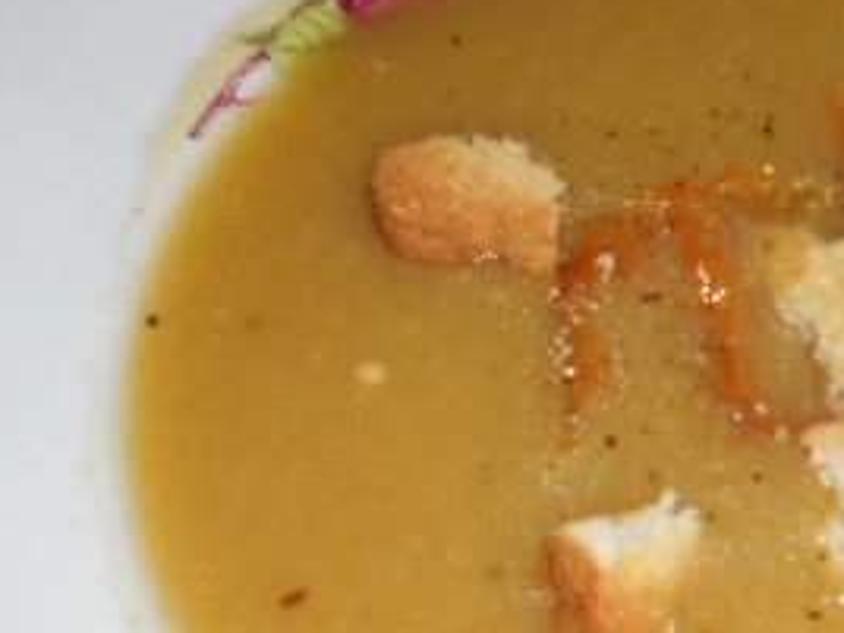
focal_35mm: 62
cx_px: 724
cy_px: 485
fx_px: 1512
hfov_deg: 30.1
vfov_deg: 23.4
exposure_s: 1/25
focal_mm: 4.6
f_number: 3.2
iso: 80
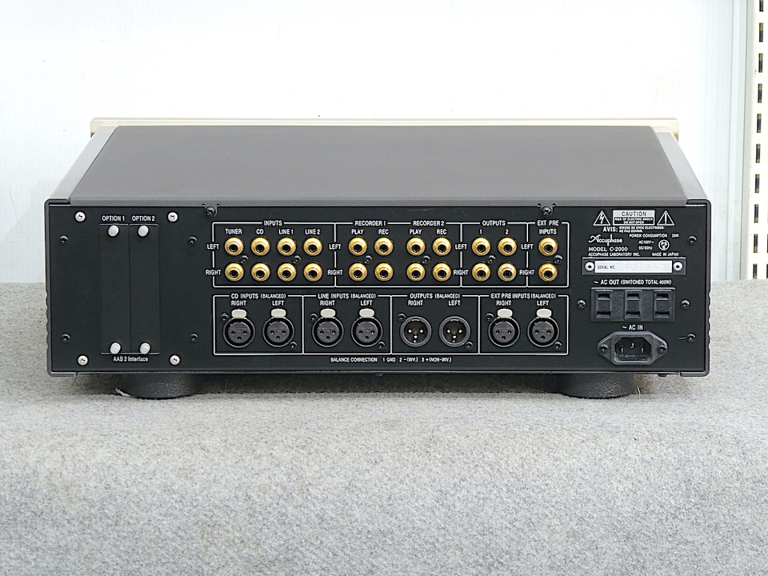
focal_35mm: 143
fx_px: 3173
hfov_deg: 13.8
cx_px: 384
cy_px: 288
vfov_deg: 10.4
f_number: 5.4
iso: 200
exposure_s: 1/5
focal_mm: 25.6
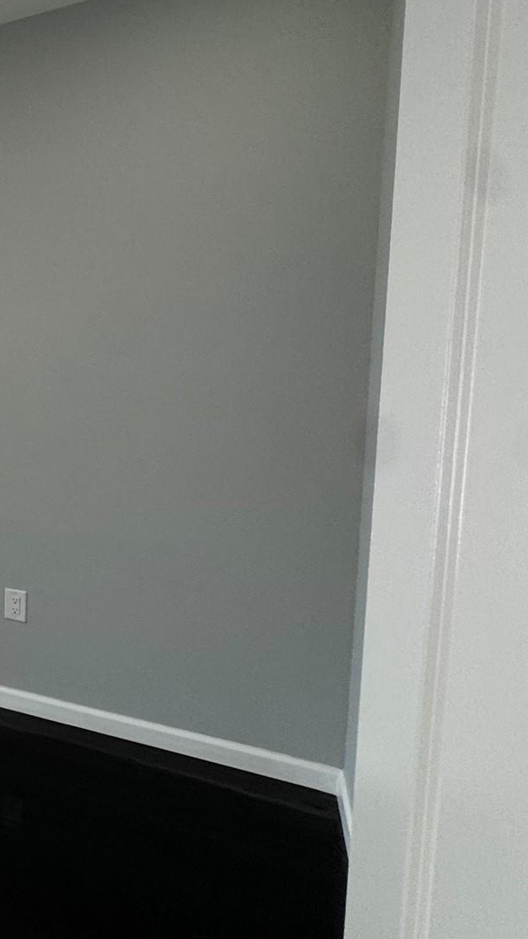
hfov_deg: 27.0
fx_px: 722
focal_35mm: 29
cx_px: -281
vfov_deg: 65.9
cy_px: 428
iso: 125
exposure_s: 1/120
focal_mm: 2.22
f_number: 2.2
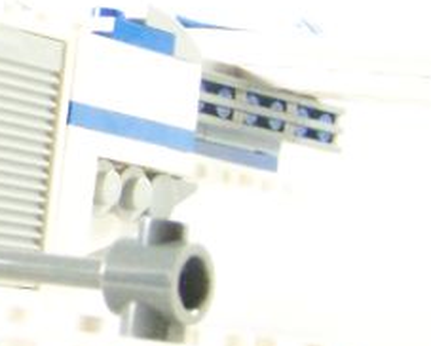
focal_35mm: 167
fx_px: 2132
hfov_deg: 11.2
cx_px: -148
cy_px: 68
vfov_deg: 9.2
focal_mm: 6.3
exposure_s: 1/60
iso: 400
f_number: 3.2
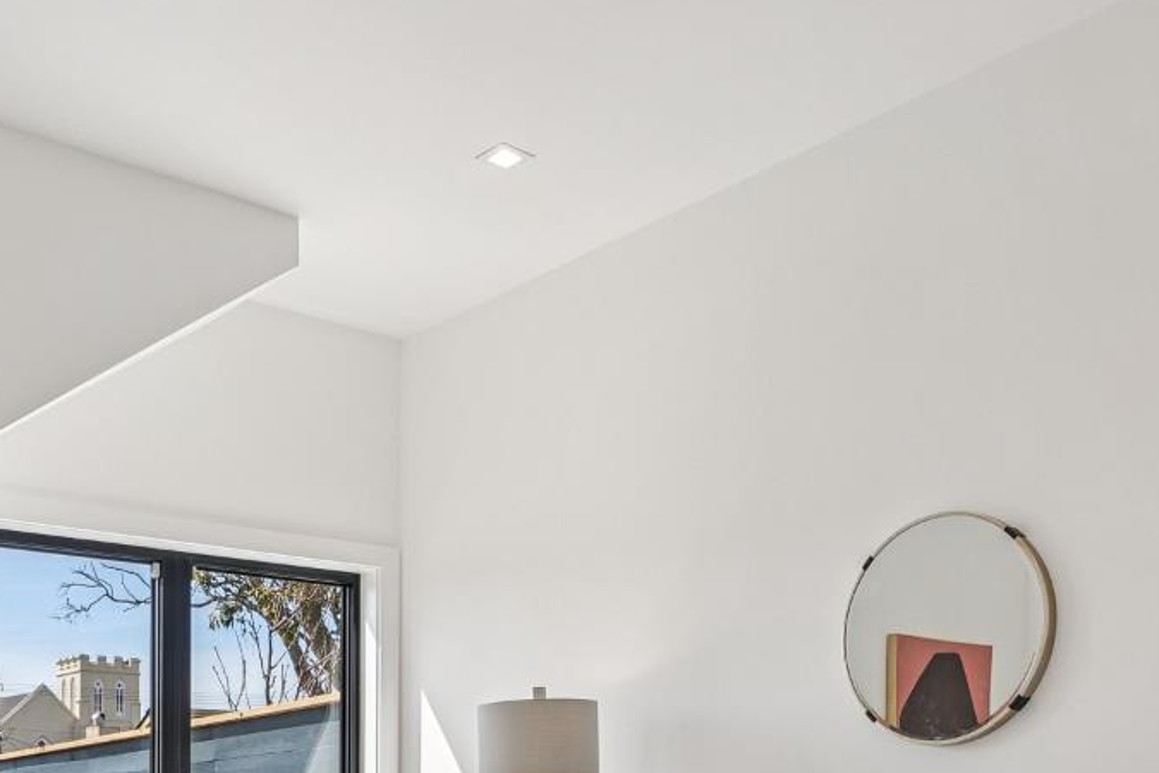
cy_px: 823
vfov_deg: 30.4
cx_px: 481
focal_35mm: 40
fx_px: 1288
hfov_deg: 48.2
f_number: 8
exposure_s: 1/250
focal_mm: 18
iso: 640
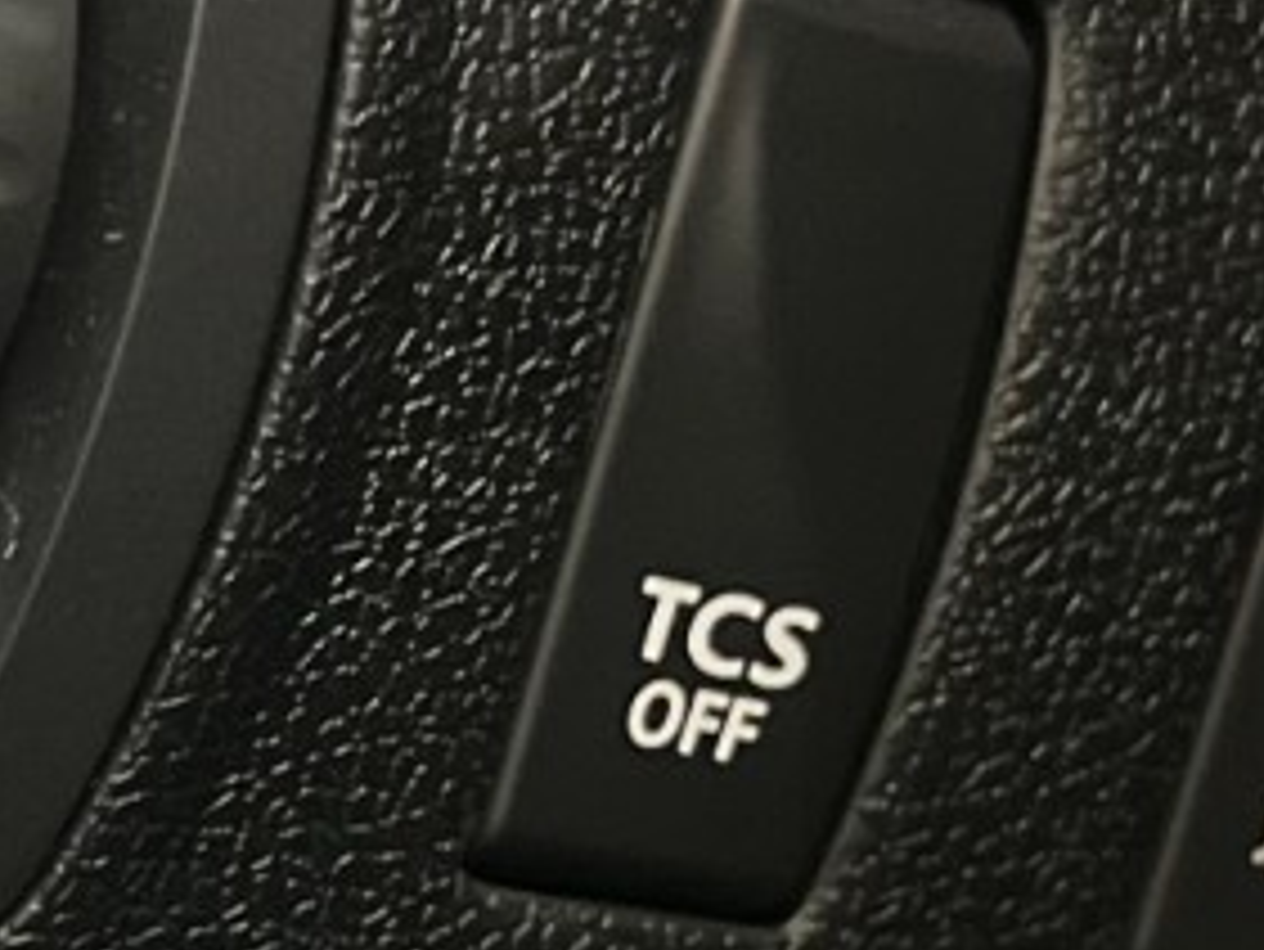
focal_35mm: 148
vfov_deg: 10.0
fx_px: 5407
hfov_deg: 13.1
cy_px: 527
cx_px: -90
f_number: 1.6
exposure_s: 1/14
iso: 1000
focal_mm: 5.1
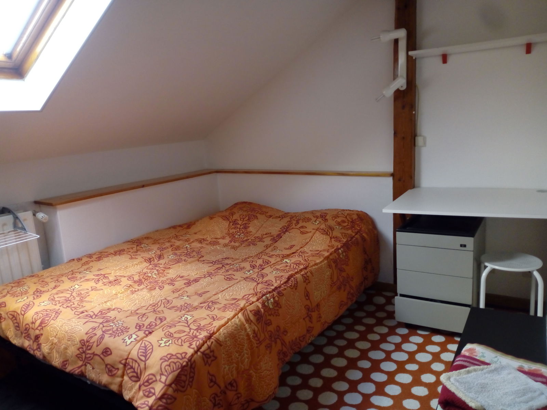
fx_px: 427
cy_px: 205
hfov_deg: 65.3
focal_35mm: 27
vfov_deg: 51.4
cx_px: 274
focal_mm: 3.5
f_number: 2
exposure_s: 1/50
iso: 230
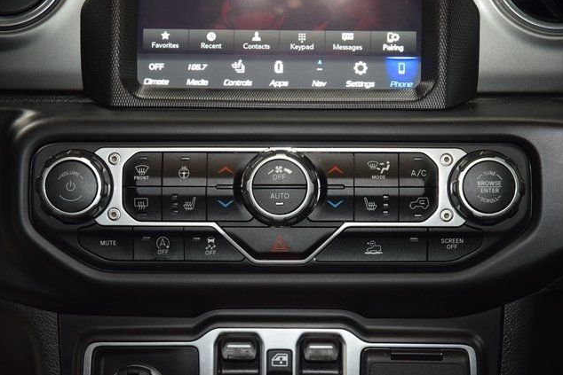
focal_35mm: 106
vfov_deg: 12.9
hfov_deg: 19.3
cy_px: 188
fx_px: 1658
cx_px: 283
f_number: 4.5
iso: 1800
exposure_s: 1/50
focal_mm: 70
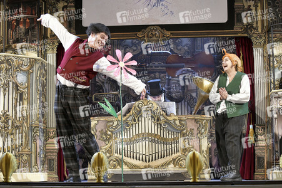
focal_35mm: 70
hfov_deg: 28.9
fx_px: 548
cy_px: 94
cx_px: 141
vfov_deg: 19.4
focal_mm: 70
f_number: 5
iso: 3200
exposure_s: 1/250
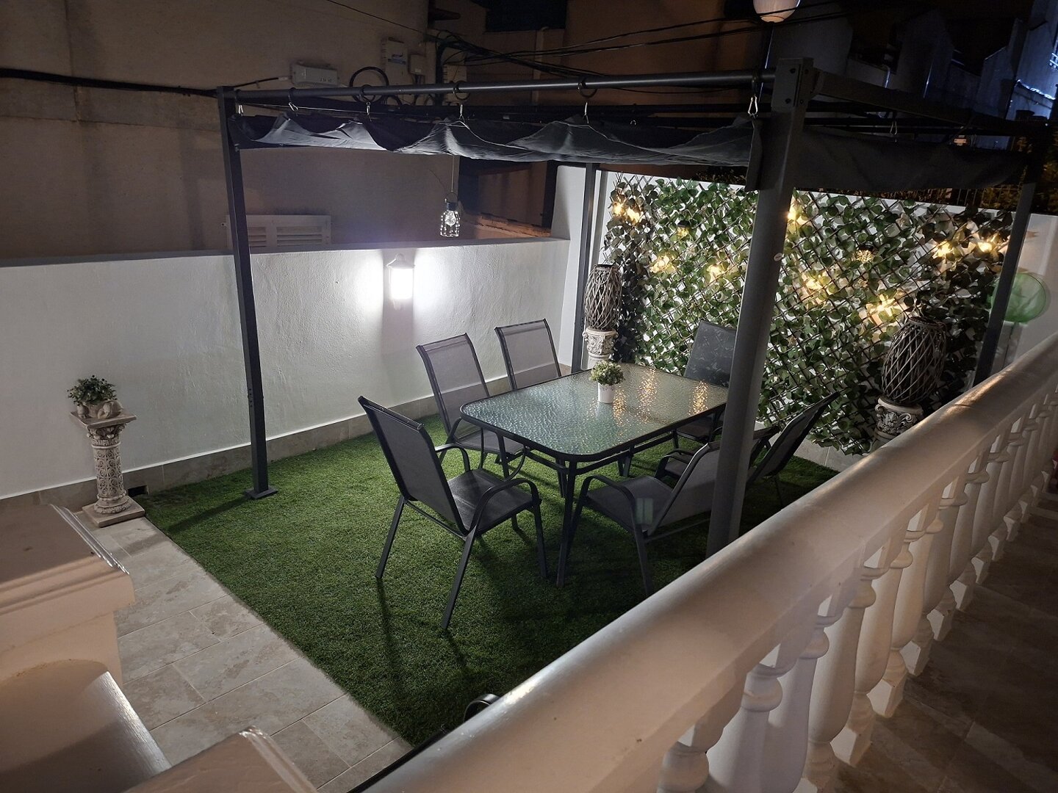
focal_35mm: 23
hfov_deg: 73.9
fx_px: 703
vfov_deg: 58.9
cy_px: 396
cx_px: 529
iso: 800
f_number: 1.8
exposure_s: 1/25
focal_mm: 5.54
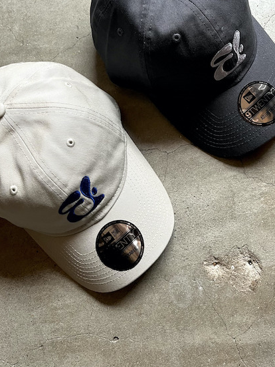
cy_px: 141
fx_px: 350
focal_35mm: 33
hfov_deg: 42.9
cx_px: 125
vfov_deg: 54.8
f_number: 1.6
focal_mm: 5.1
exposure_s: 1/60
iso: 200
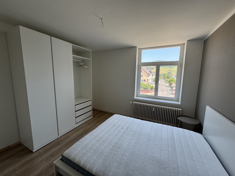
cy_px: 88
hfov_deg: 102.1
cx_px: 118
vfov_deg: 85.7
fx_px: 95
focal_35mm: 14
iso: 50
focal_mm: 2.22
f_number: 2.2
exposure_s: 1/99
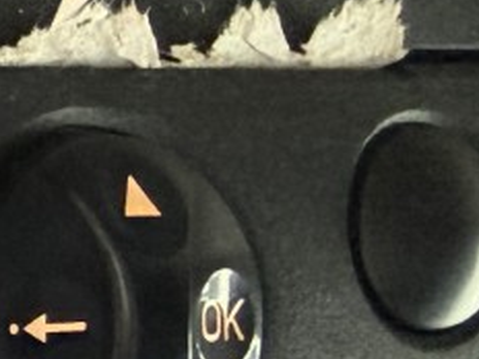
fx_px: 2062
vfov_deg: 9.8
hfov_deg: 10.1
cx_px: -929
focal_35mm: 149
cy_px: 425
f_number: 2.2
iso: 500
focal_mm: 2.22
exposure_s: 1/60
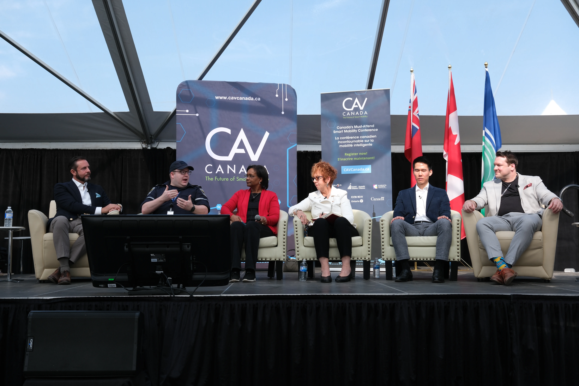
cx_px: 290
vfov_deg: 37.9
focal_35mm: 35
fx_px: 563
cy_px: 193
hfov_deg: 54.4
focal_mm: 23.5
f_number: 6.4
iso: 125
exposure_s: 1/150
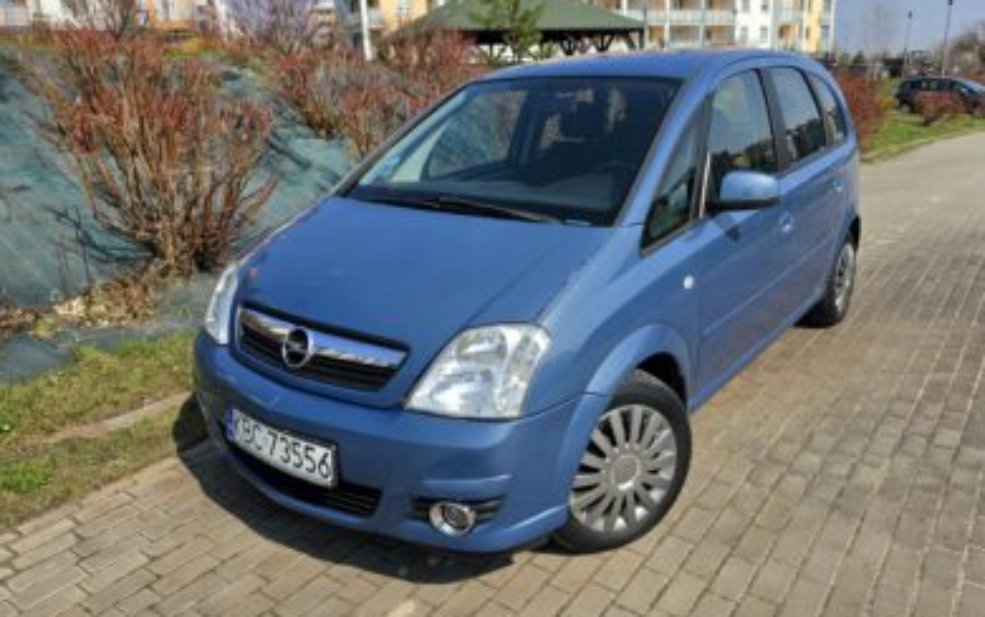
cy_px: 283
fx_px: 671
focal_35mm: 25
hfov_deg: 72.5
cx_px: 500
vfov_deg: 49.3
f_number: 1.4
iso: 64
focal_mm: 6.5
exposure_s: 1/10000
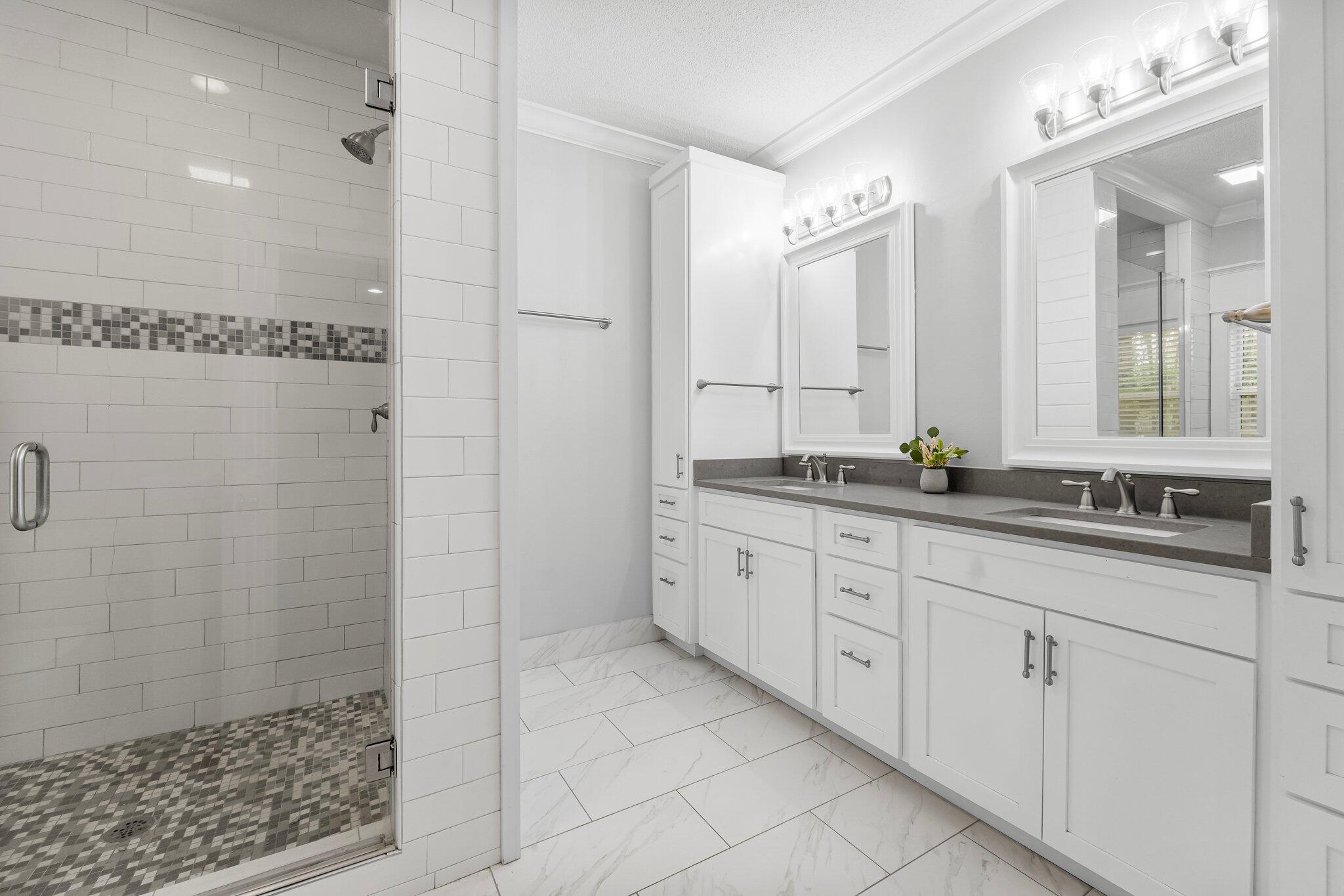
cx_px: 672
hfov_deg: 100.4
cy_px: 448
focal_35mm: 15
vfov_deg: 77.3
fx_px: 560
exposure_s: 1/8
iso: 400
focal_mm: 10
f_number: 9
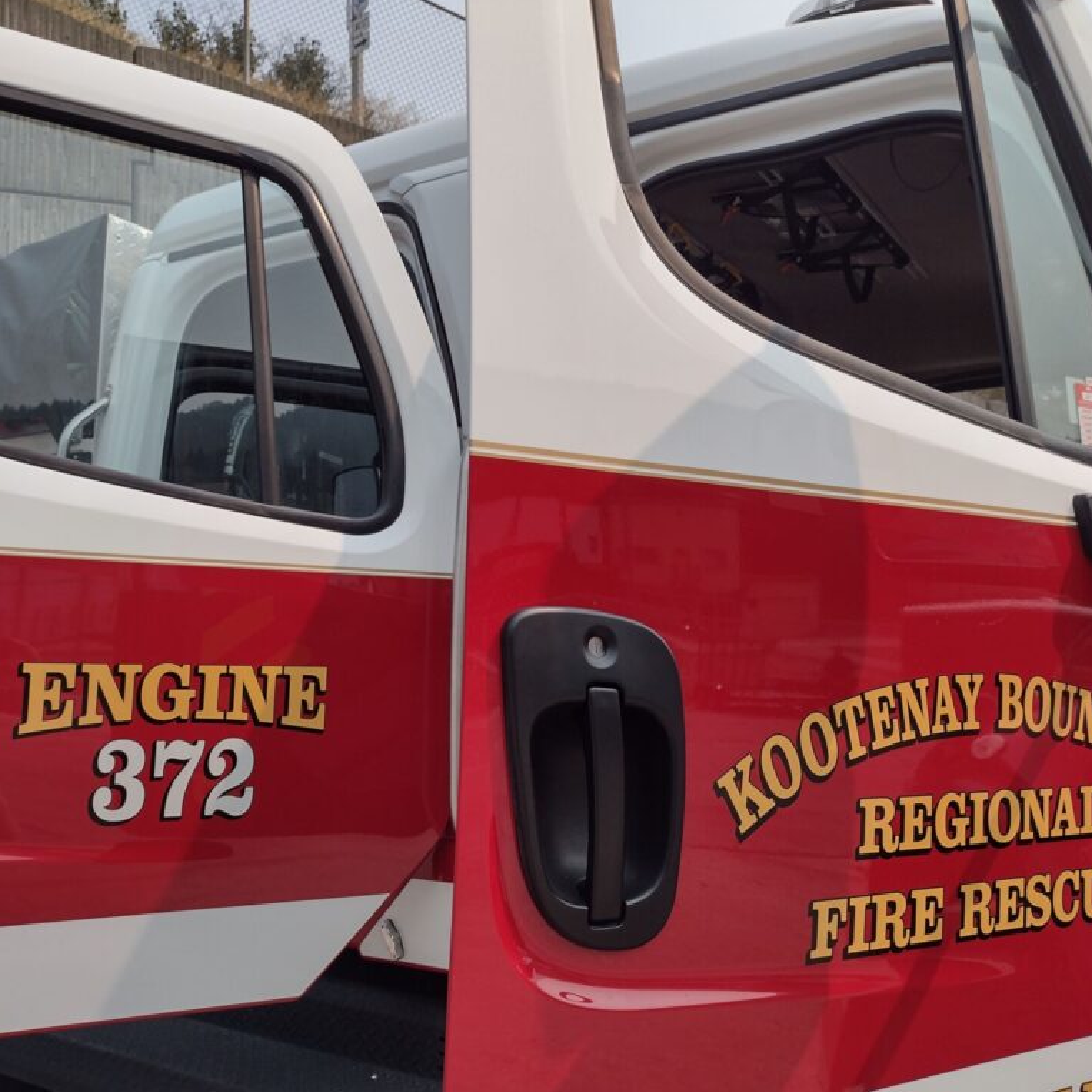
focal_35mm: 32
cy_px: 545
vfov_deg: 51.1
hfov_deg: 51.1
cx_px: 570
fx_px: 1142
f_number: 1.7
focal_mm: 4.71
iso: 100
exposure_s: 1/2228
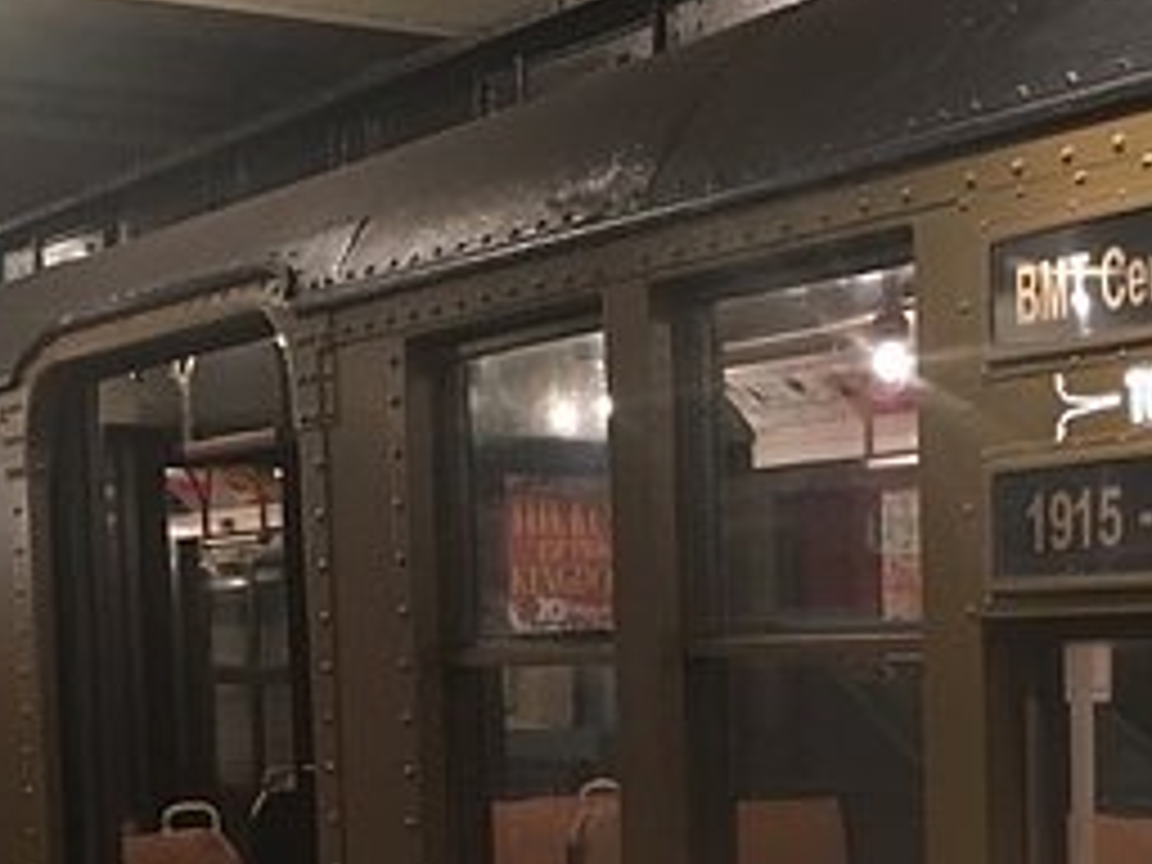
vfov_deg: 16.9
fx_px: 2829
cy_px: 907
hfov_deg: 22.7
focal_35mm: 85
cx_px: 904
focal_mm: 4.15
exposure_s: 1/17
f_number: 2.2
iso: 200
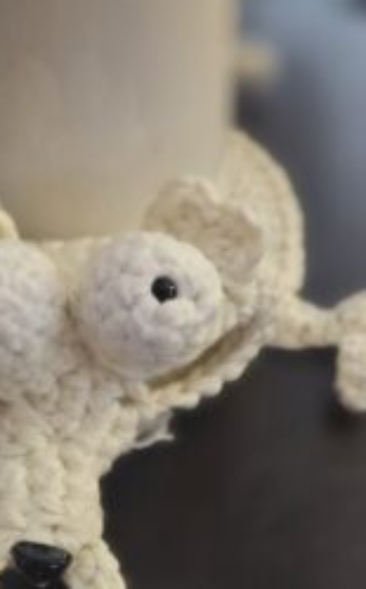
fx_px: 784
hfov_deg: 26.2
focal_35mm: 49
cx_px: 129
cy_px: 404
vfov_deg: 40.5
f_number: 1.8
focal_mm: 5.4
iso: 800
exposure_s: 1/24
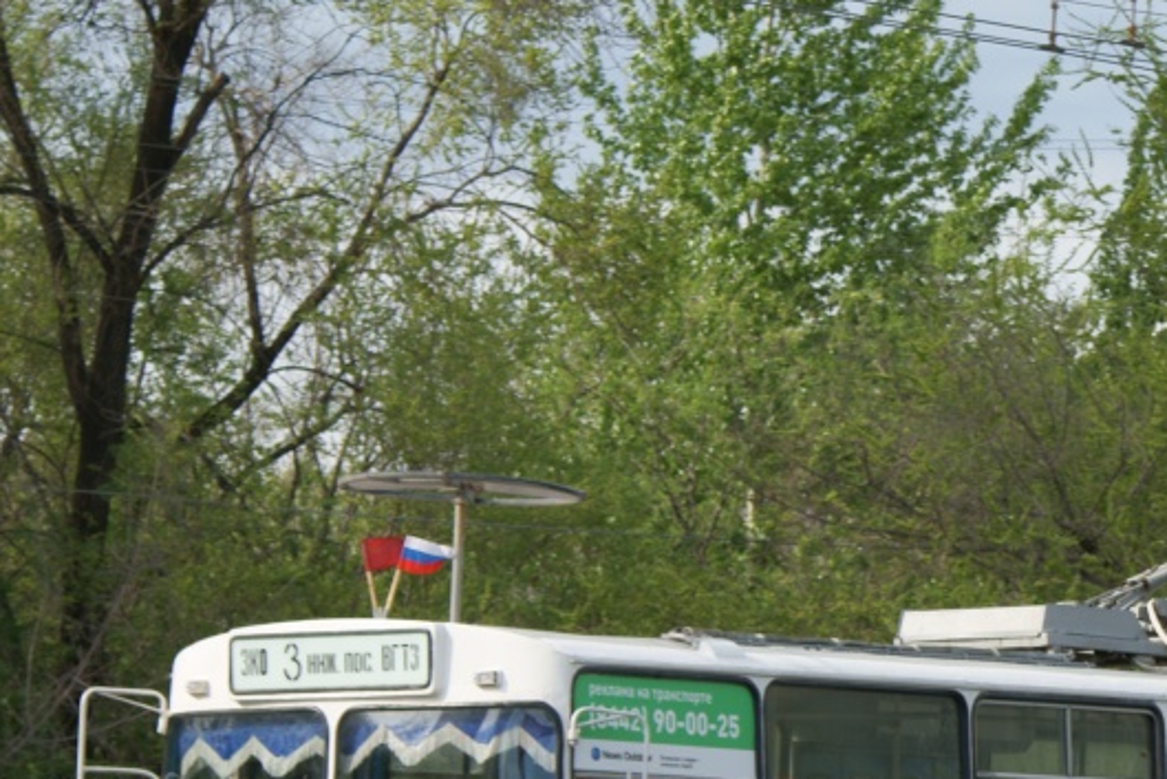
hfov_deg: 8.6
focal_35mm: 238
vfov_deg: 5.8
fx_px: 7717
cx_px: 962
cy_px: 687
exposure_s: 1/125
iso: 100
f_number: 8
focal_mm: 70
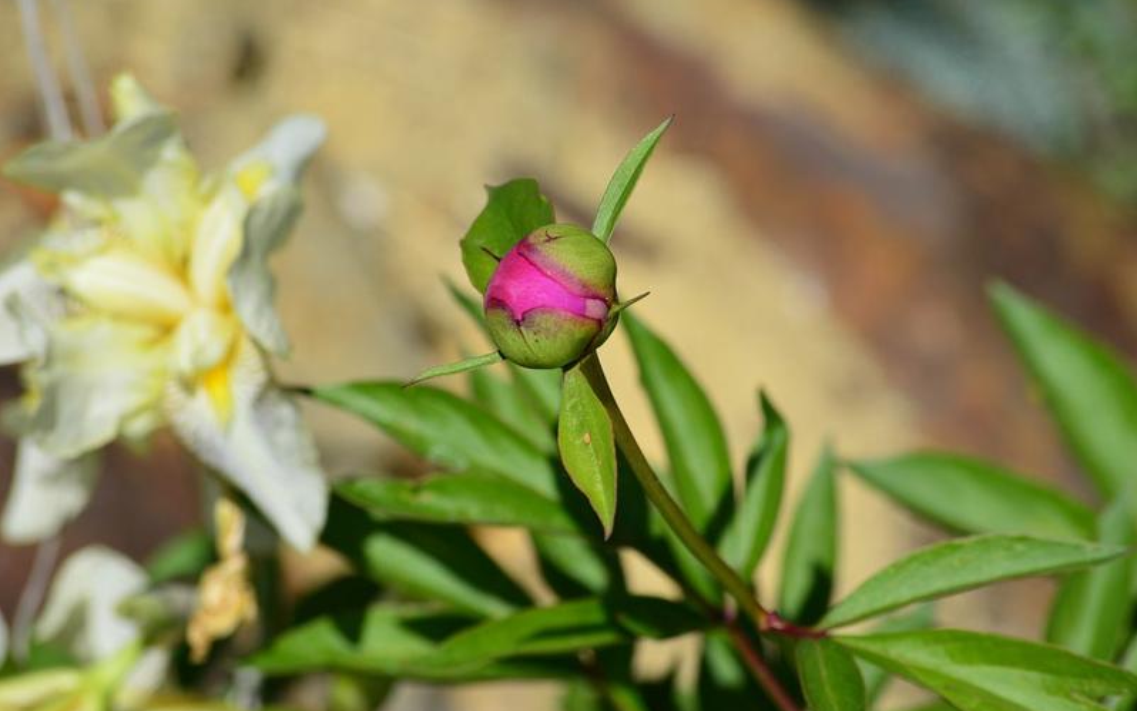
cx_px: 568
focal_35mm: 192
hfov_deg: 10.9
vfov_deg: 6.9
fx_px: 5935
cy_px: 345
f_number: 8
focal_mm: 125
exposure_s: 1/320
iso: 100
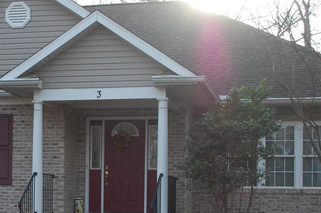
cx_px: 48
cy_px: 178
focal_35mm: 84
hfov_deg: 23.7
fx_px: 748
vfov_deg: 16.1
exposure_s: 1/125
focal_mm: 28
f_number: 5.6
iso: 250
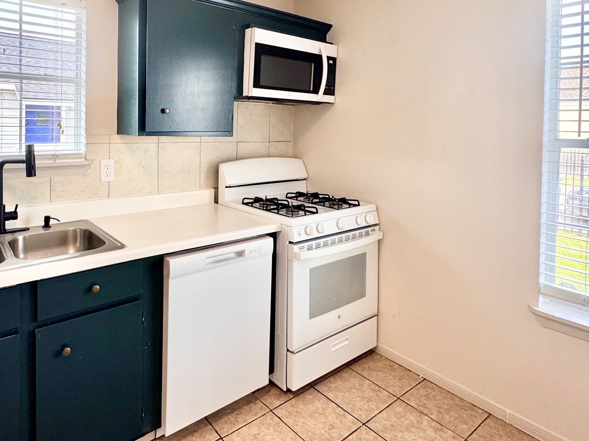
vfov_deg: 59.0
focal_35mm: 22
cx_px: 203
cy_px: 131
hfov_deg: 74.4
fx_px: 374
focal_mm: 2.22
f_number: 2.2
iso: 160
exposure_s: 1/120
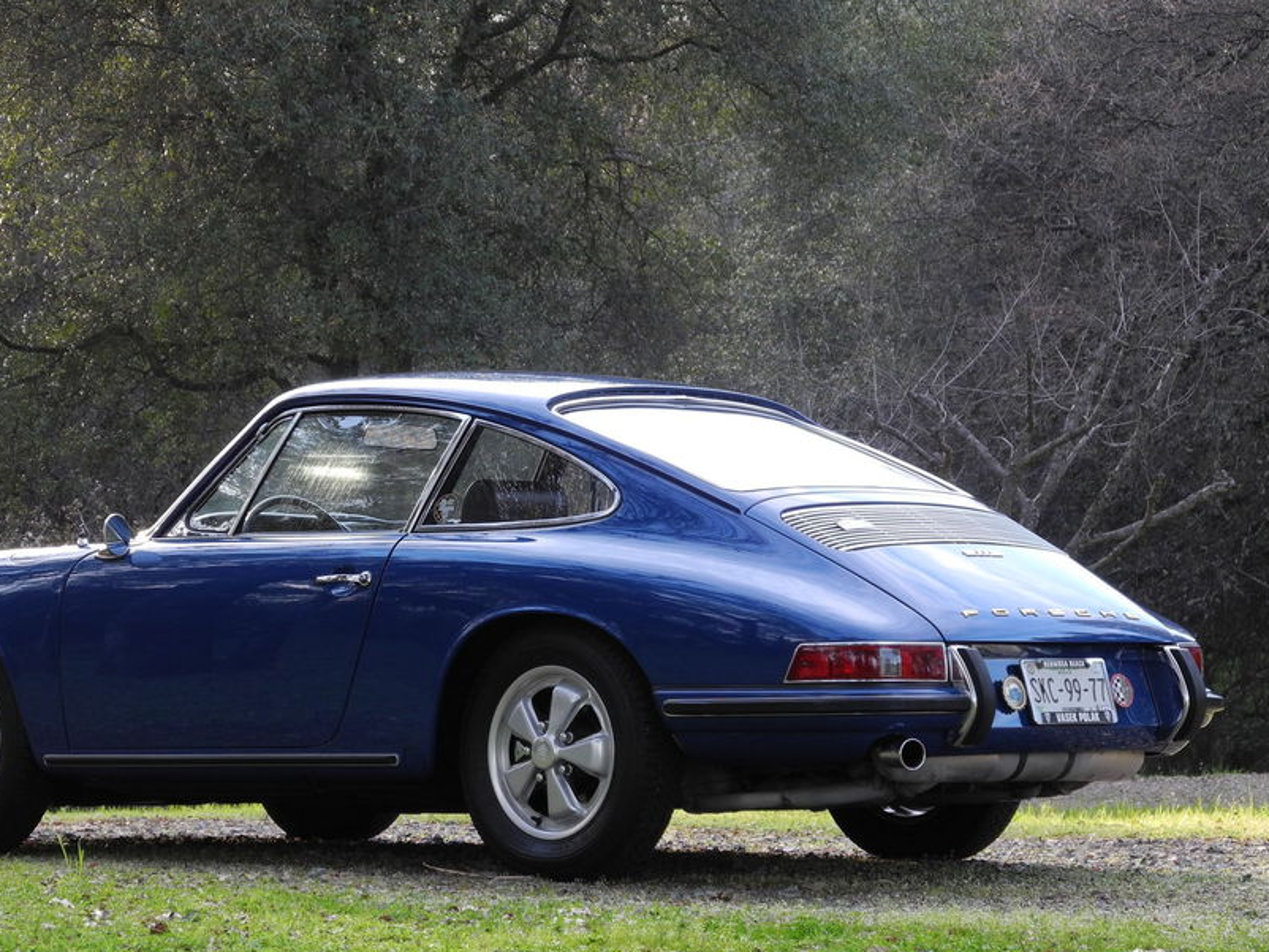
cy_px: 517
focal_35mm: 134
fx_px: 4914
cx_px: 497
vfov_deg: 11.1
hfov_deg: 14.7
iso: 100
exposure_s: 1/44.3
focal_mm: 22.5
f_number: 4.5
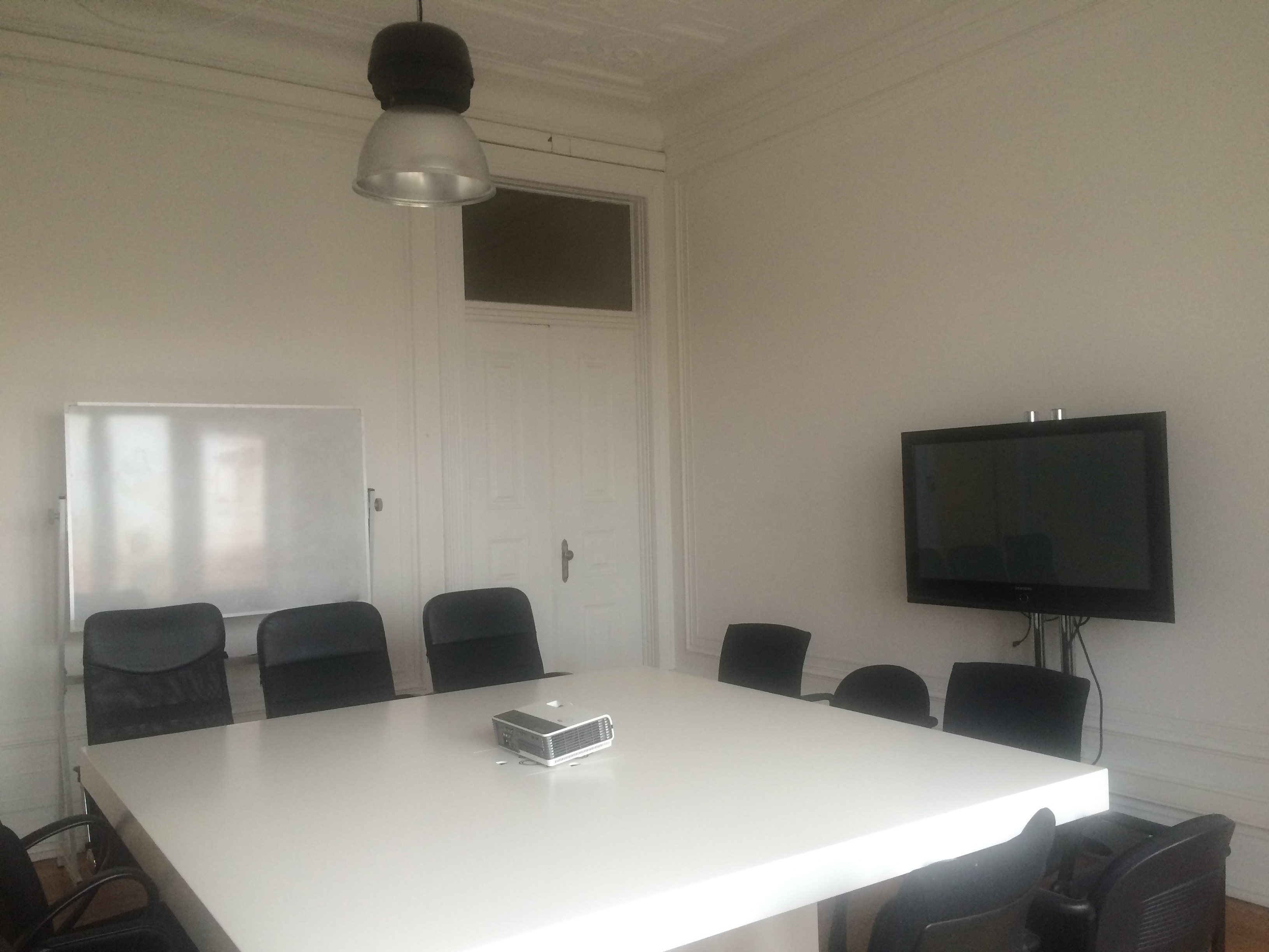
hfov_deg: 61.7
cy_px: 476
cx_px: 634
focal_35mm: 29
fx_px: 1063
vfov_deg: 48.2
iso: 50
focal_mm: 4.15
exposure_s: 1/33
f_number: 2.2
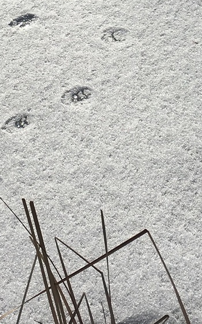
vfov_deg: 18.1
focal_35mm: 110
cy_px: -57
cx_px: 82
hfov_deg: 11.9
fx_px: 970
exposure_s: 1/4808
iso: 25
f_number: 2.2
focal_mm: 4.15
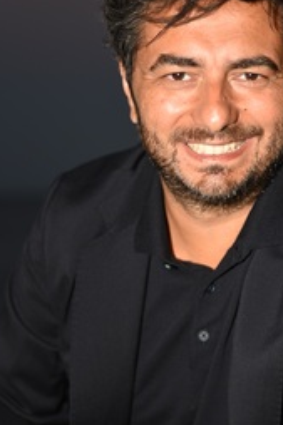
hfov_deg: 13.7
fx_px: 1169
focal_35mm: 99
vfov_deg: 20.6
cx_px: 221
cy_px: 212
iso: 100
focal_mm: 62
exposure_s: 1/60
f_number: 2.8
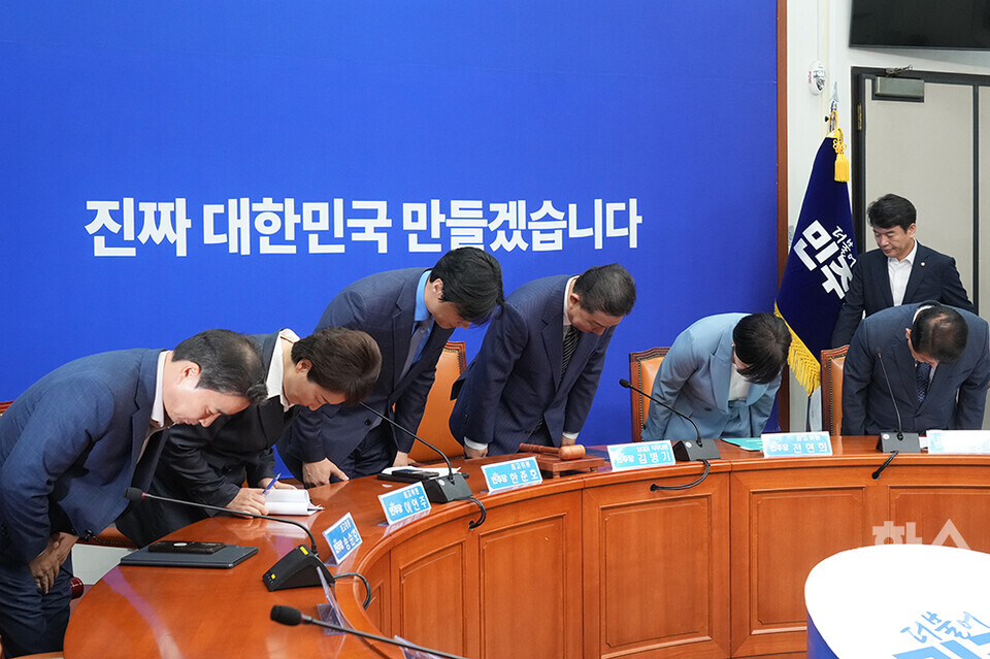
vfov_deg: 30.5
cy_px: 330
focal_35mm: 44
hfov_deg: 44.5
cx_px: 495
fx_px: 1209
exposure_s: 1/200
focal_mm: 44
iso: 3200
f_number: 6.3
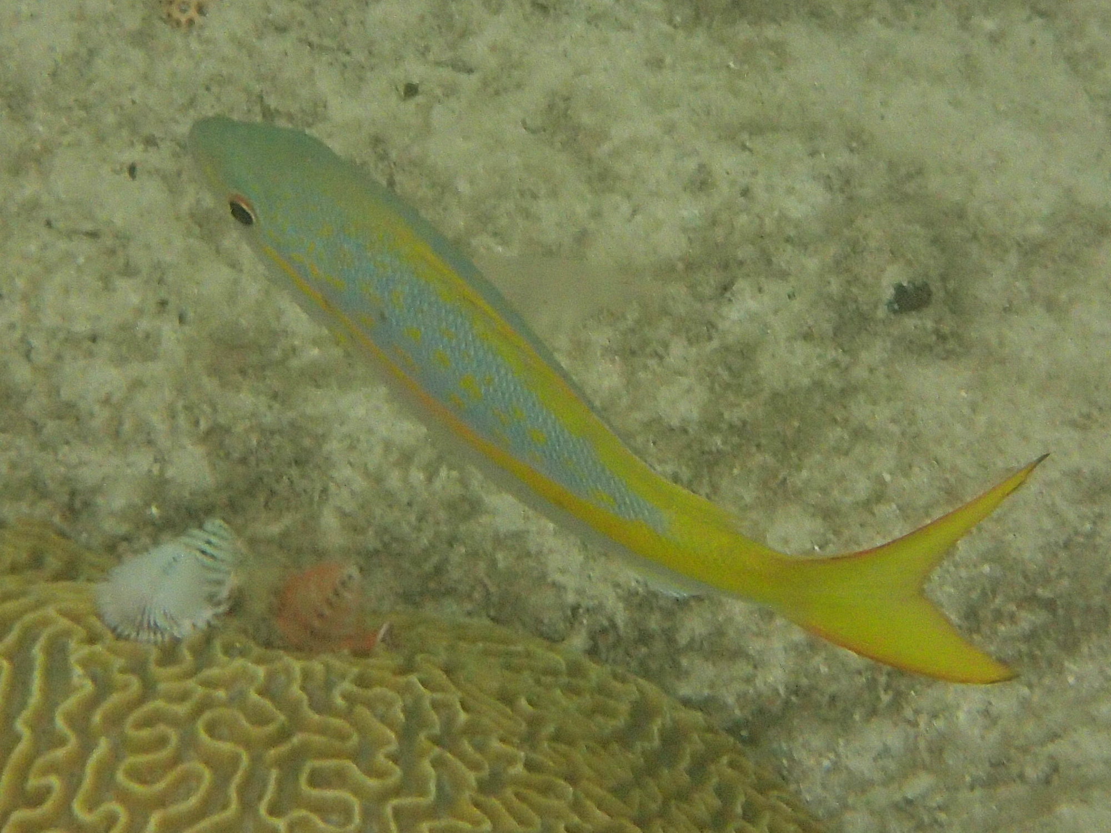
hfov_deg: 19.6
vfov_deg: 14.8
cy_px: 416
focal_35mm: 100
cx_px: 556
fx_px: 3209
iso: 200
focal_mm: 18
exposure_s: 1/200
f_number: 6.3
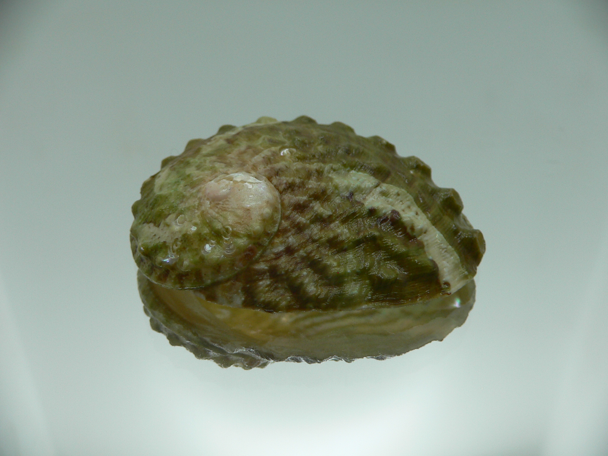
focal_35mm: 35
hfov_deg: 52.6
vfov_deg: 40.7
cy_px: 228
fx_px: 615
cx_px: 304
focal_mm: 4.6
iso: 80
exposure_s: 1/80
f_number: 2.8
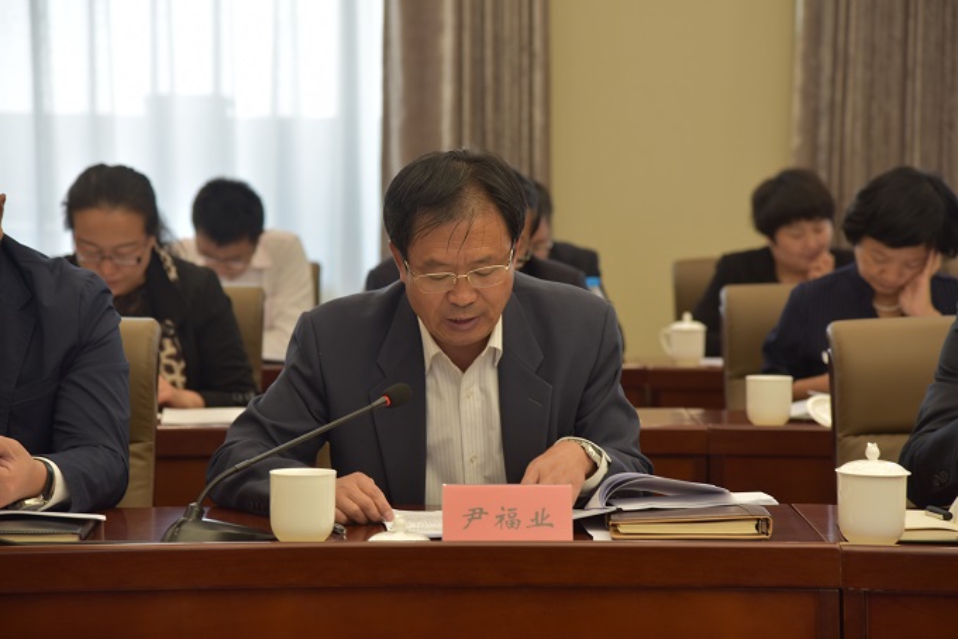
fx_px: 2926
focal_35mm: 110
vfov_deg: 12.4
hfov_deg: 18.6
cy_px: 320
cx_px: 479
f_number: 5
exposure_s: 1/100
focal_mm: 110
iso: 400
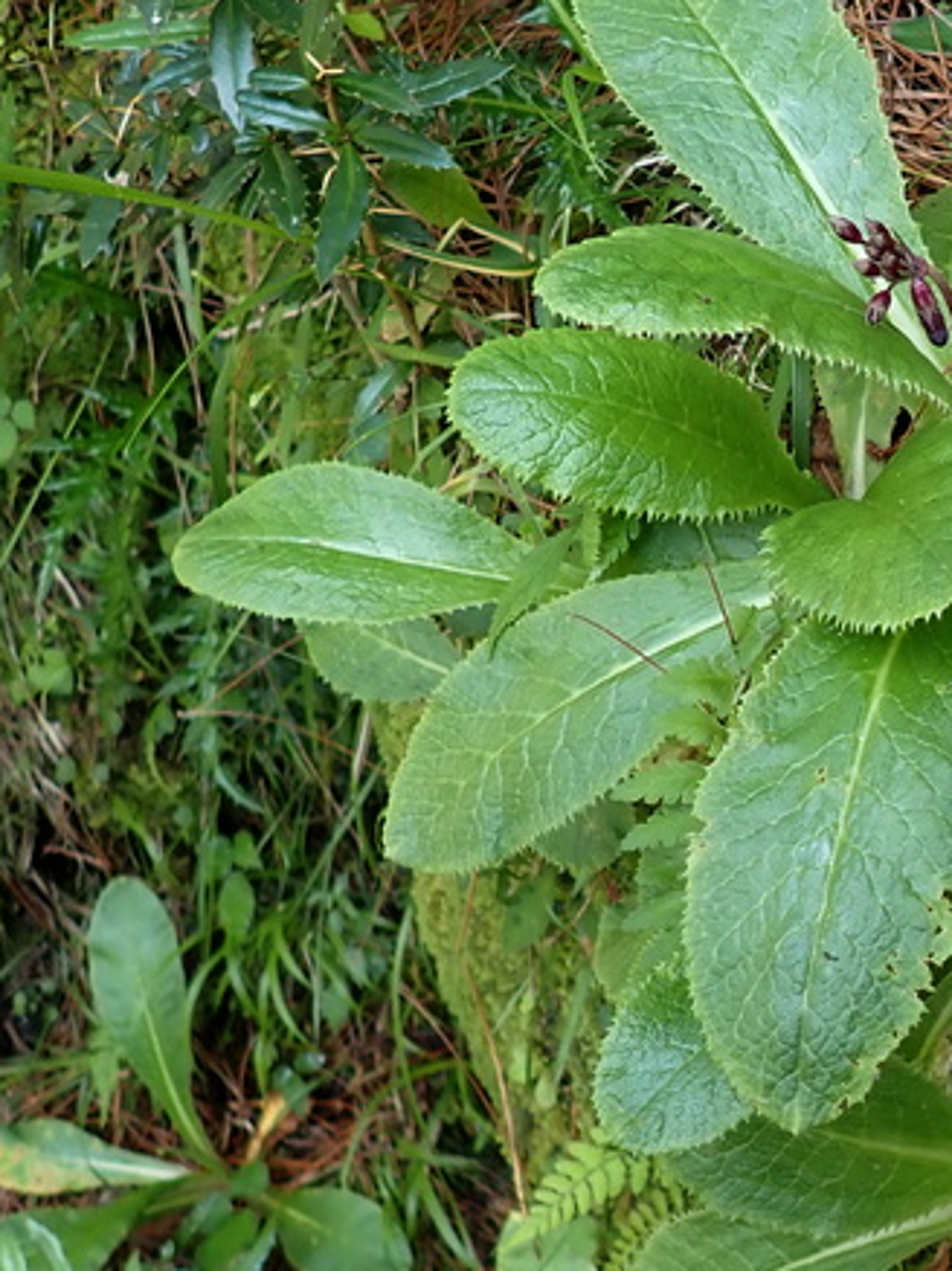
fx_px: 2055
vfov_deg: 34.4
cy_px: 643
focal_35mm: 56
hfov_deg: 23.8
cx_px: 1141
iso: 160
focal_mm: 4.5
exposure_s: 1/60
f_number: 2
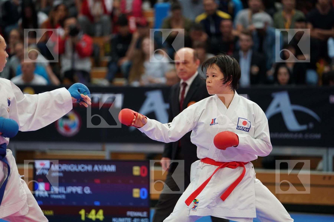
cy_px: 111
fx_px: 1726
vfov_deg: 7.4
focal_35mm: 186
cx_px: 167
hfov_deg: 11.1
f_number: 2.8
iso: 2000
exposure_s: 1/1000
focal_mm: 186
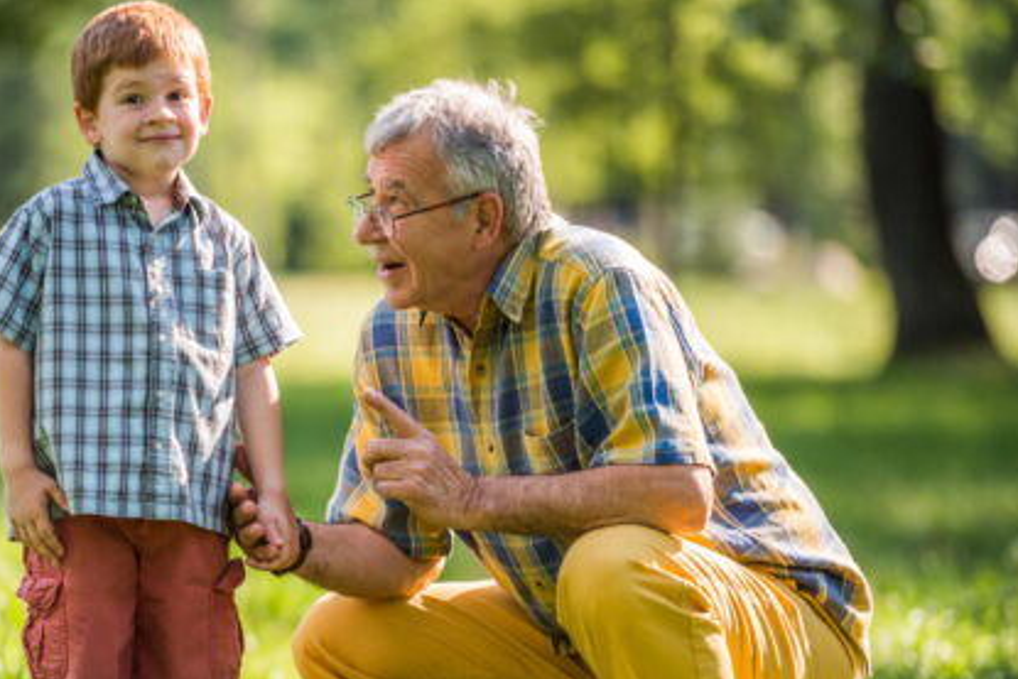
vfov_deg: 4.6
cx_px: 310
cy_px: 430
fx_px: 8514
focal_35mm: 301
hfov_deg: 6.8
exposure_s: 1/800
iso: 200
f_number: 2.8
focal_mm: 200
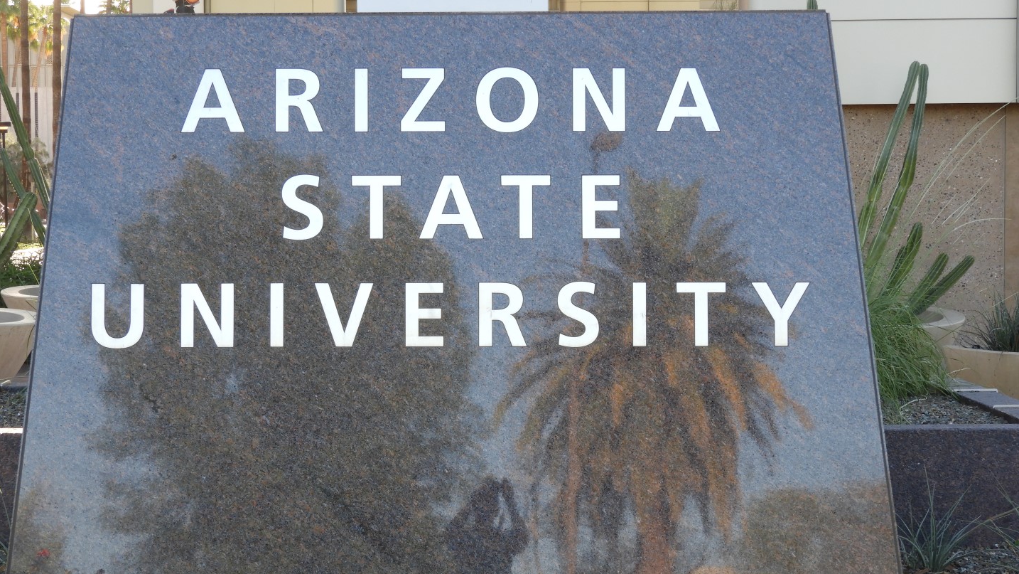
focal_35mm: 93
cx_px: 509
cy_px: 344
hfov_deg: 22.9
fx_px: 2513
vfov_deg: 13.0
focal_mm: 15.2
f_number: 4.5
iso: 100
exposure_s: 1/100
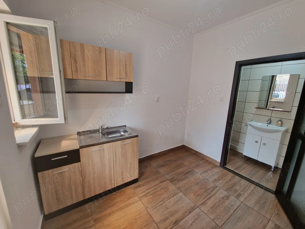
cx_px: 152
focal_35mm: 13
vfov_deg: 89.9
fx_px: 115
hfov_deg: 106.2
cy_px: 114
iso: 80
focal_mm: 2.2
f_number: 2.2
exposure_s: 1/50
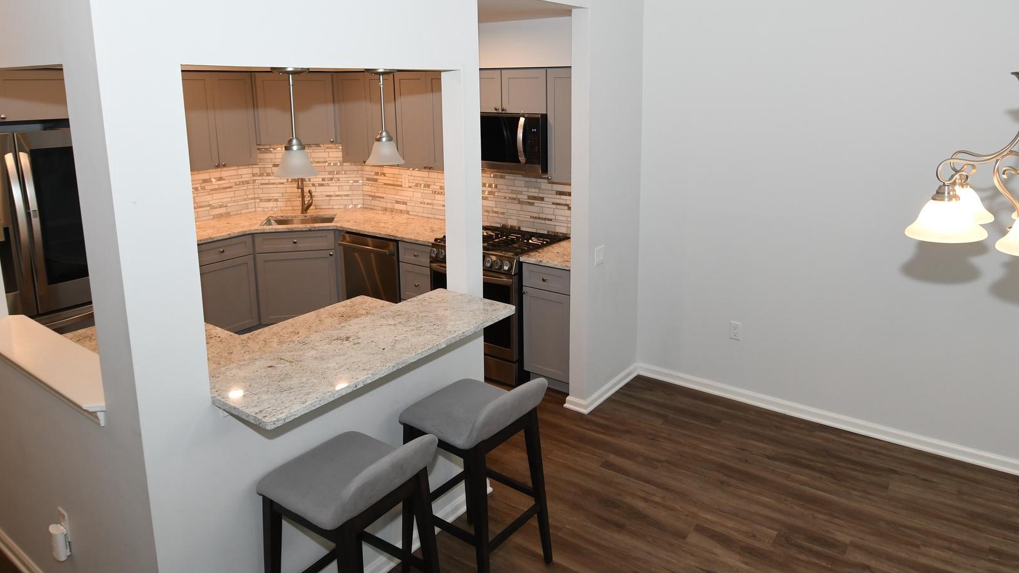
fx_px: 648
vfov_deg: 47.1
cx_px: 545
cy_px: 200
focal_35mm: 24
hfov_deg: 76.2
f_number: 7.1
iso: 800
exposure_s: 1/60
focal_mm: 12
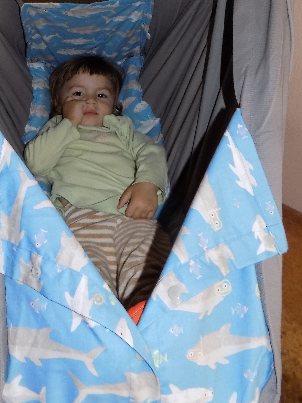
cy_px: 48
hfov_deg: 34.3
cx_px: 70
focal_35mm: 41
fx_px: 477
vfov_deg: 42.4
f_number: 3.1
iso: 200
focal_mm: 4
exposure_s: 1/30
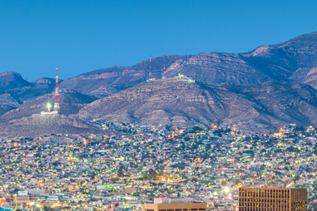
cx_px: 241
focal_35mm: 354
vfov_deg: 3.9
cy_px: 215
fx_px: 3117
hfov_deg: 5.8
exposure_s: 30
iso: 64
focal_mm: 135
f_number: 7.1
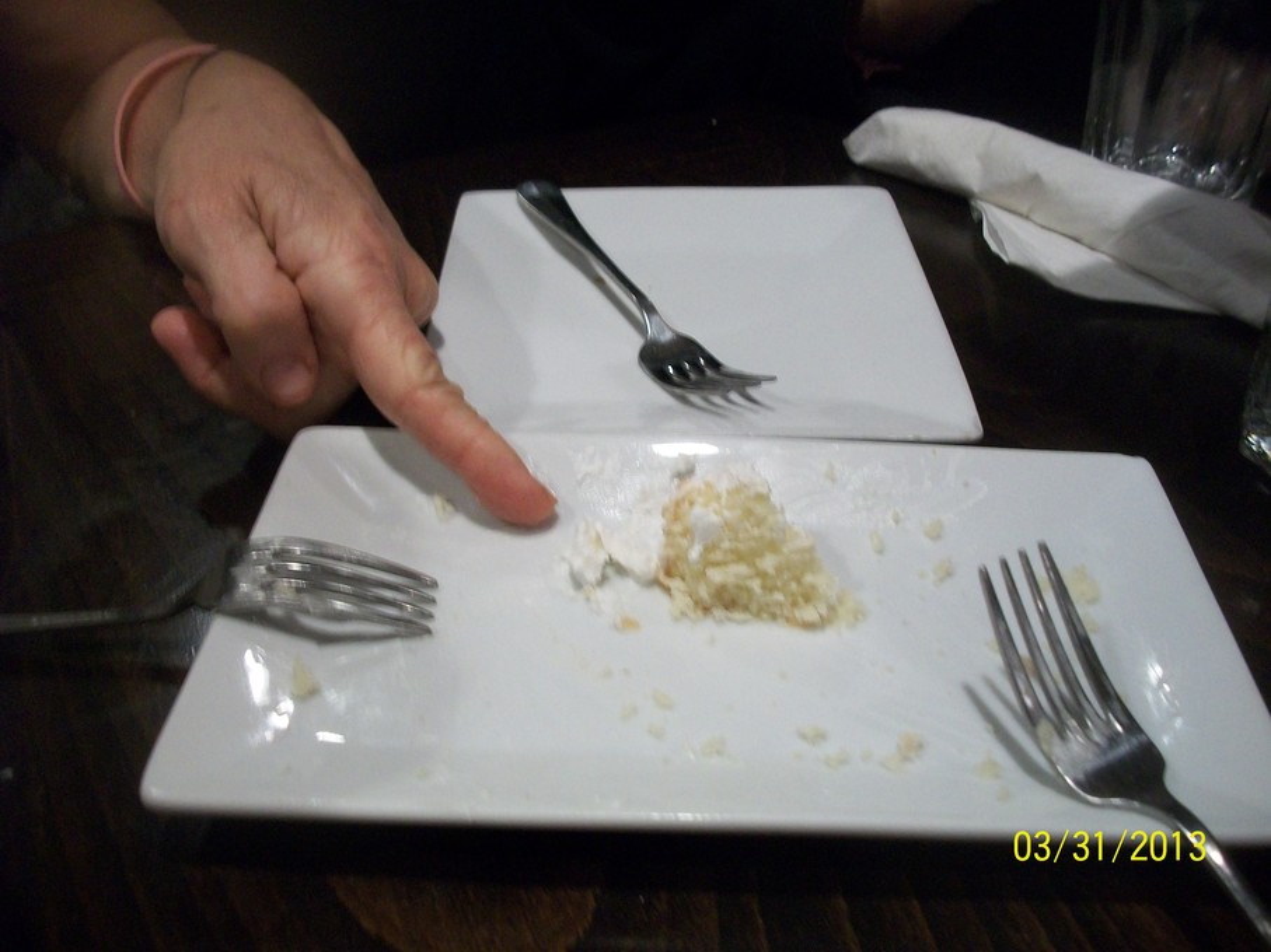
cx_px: 636
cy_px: 476
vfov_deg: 44.2
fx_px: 1175
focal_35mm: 32
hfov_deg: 56.8
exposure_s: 1/8
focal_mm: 5.7
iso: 196
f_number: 2.9
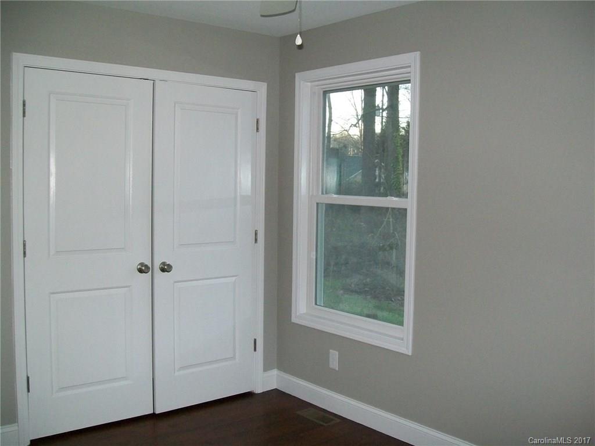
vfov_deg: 39.7
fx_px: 619
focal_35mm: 36
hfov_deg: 51.4
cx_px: 298
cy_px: 223
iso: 160
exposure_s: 1/60
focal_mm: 6
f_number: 2.7
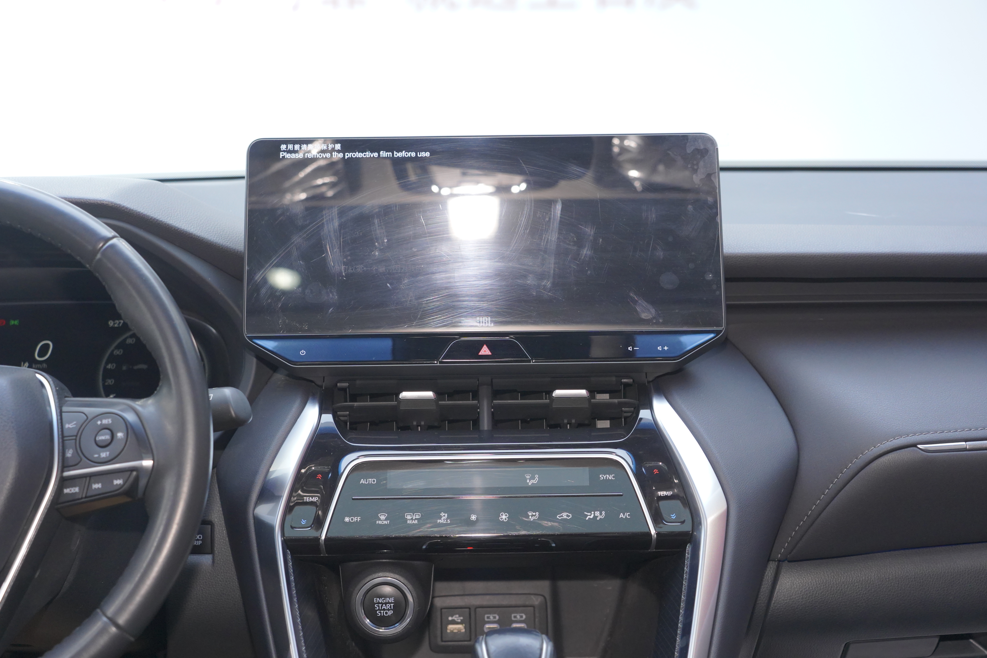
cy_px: 329
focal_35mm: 57
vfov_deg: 23.8
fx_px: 1563
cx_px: 494
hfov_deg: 35.1
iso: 4000
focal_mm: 57
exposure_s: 1/125
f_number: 4.5
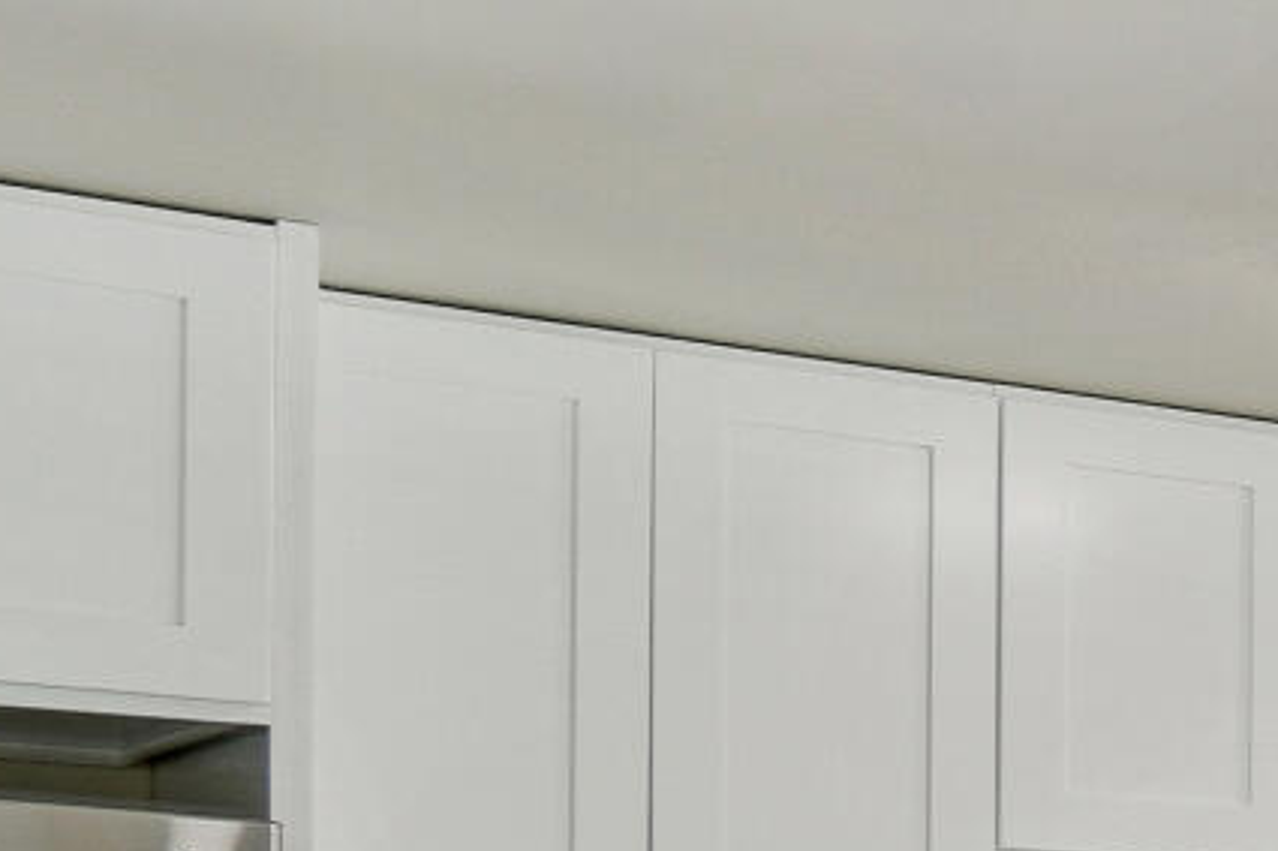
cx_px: 3627
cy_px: 1464
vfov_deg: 12.0
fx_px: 3761
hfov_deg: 12.0
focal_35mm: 106
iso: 100
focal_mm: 10
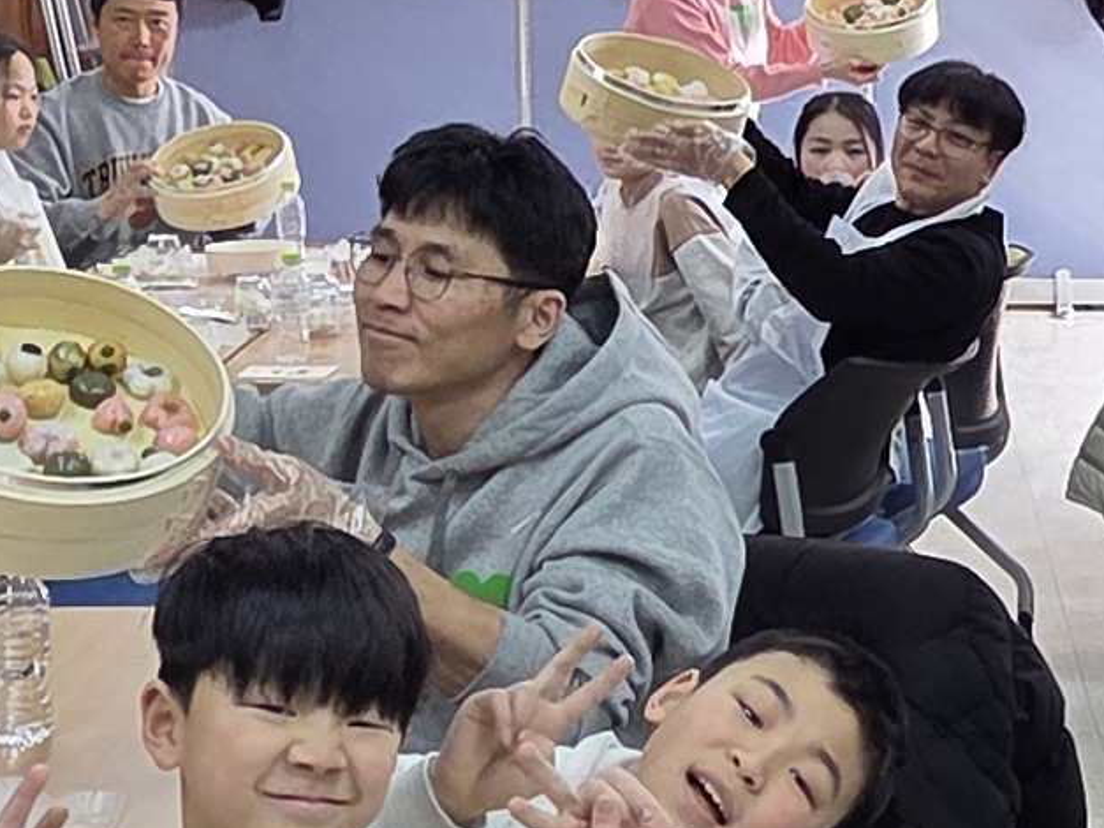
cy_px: 280
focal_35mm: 83
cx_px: 1229
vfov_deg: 17.7
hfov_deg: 22.2
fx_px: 2647
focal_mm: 2.2
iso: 125
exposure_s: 1/120
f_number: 2.2
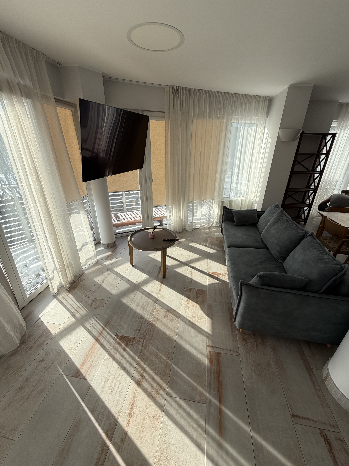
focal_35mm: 14
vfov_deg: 102.1
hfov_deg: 85.7
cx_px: 174
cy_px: 233
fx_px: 188
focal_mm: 2.22
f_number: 2.2
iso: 40
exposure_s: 1/502
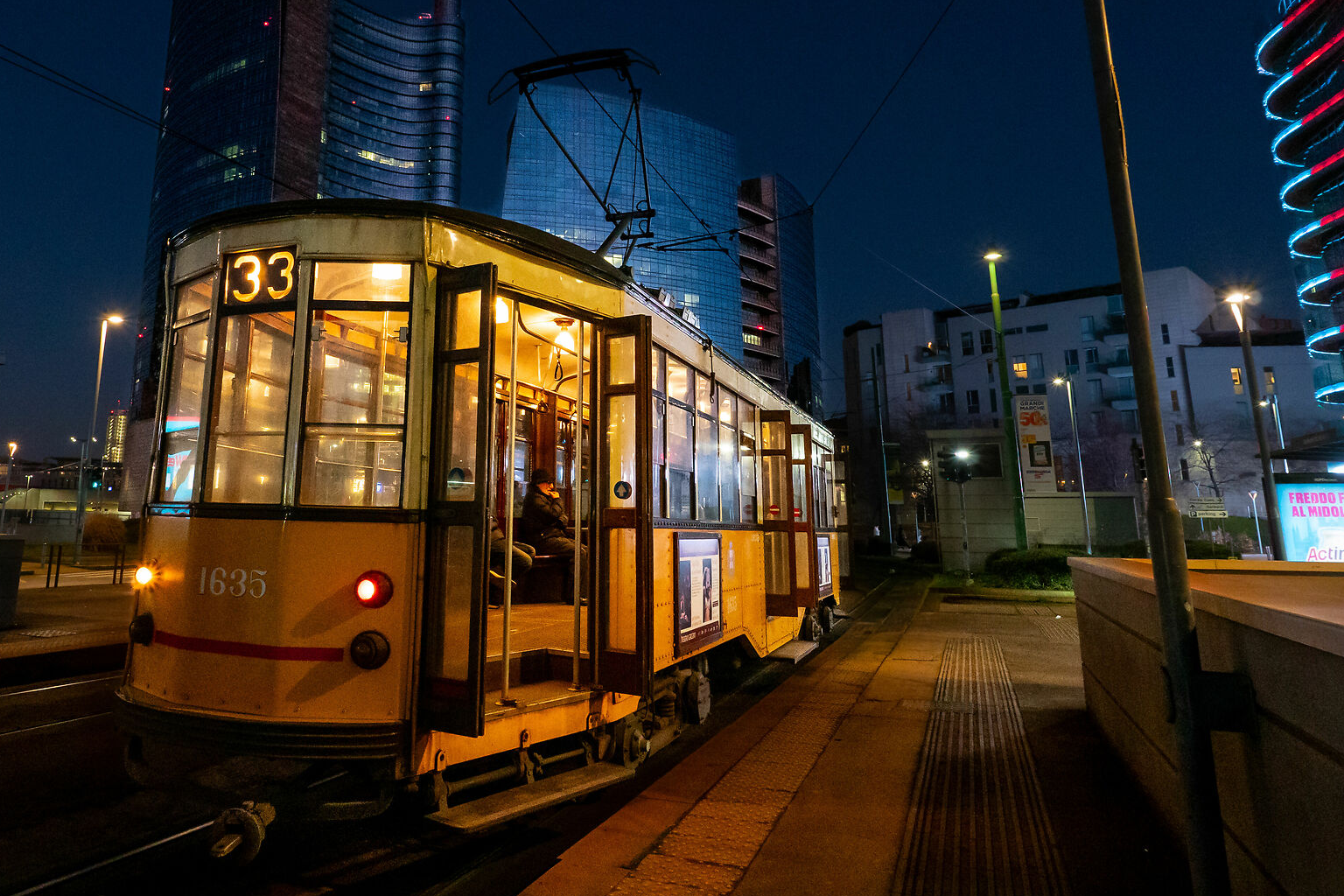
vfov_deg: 49.2
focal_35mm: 26
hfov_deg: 69.1
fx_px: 962
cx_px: 533
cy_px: 306
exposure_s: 1/30
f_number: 5.6
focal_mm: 11
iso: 3200
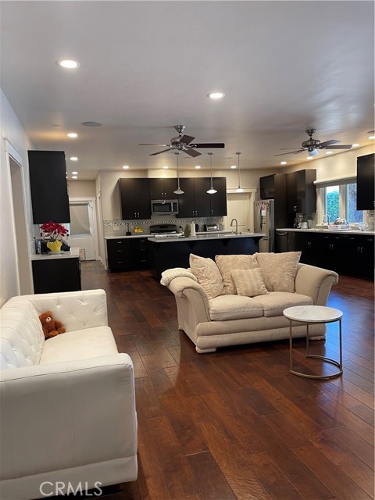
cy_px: 250
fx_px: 361
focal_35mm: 25
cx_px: 188
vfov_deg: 69.4
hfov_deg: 54.9
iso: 160
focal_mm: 5.1
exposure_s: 1/60
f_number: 1.6
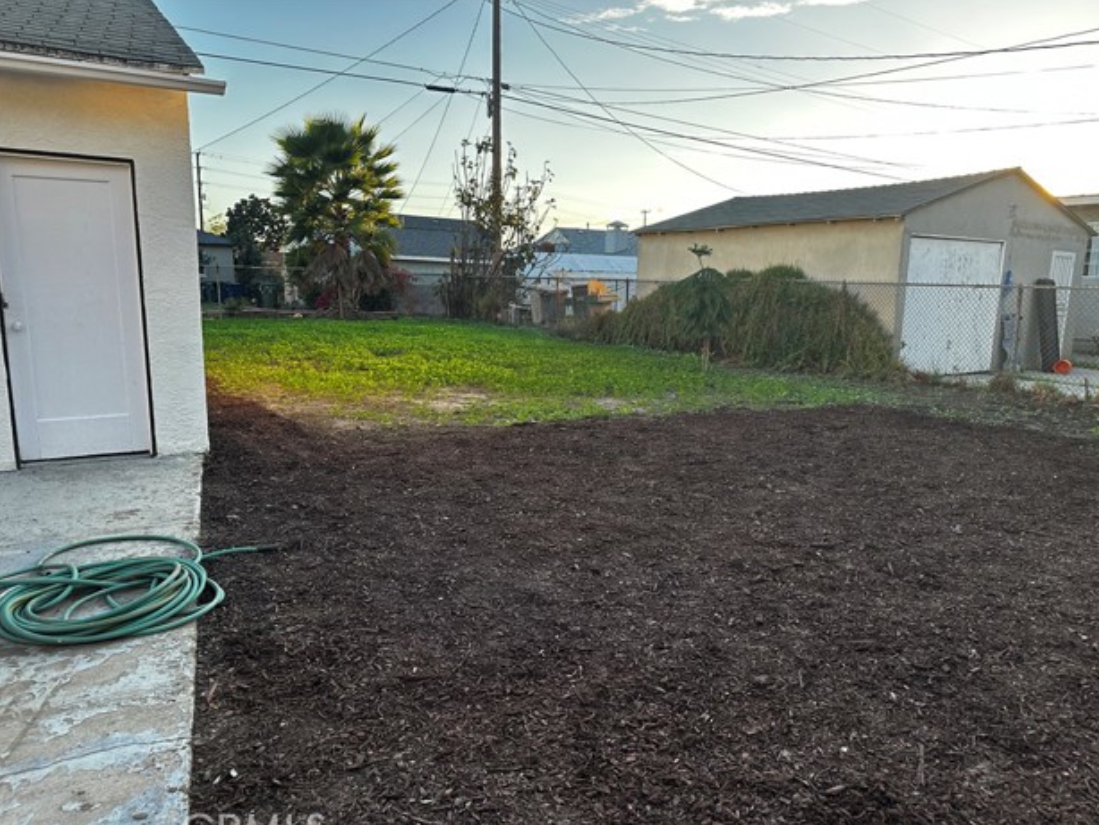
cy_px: 426
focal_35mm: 25
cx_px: 569
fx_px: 794
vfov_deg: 54.9
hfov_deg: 69.3
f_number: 1.78
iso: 80
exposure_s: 1/389
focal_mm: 6.86
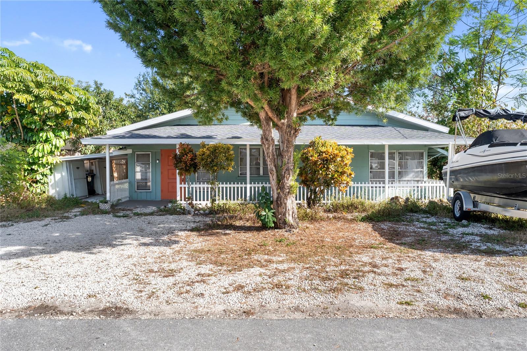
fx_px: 351
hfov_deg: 73.8
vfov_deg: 53.1
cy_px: 176
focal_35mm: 24
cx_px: 264
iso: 500
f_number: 5
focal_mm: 16
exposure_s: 1/1000
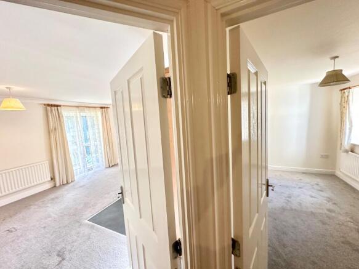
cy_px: 134
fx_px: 145
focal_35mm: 14
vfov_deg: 85.7
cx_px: 180
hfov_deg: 102.1
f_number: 2.2
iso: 250
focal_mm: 2.22
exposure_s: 1/100
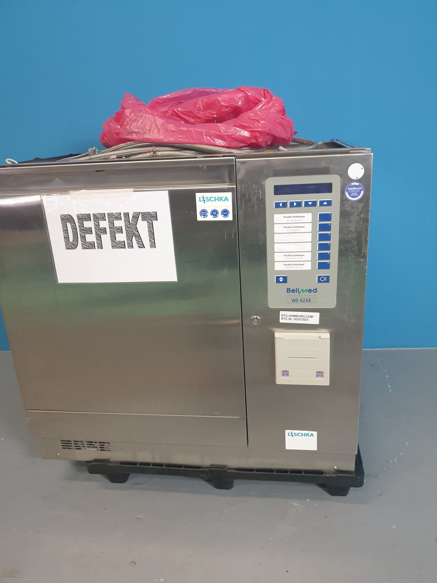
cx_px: 218
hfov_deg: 53.1
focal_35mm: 26
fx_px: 438
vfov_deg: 67.3
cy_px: 292
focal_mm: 4.3
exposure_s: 1/50
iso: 200
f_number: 1.5
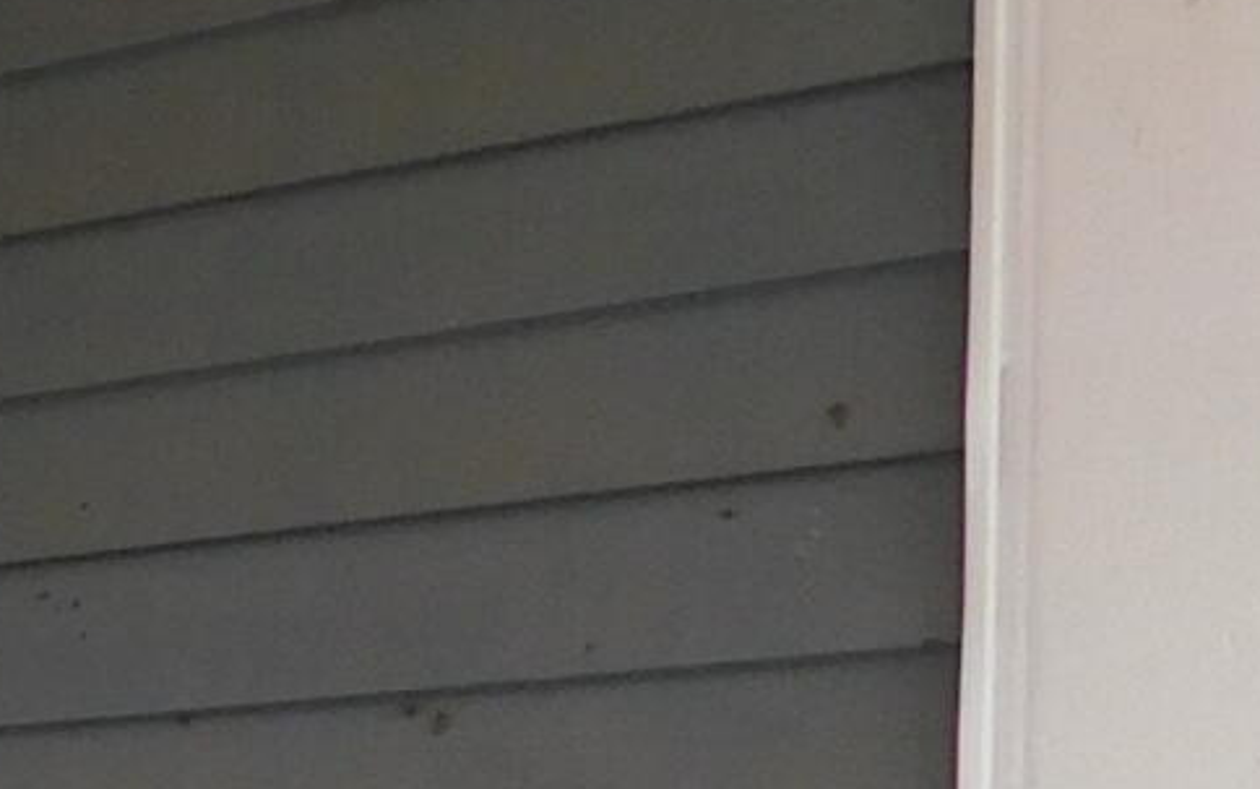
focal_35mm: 151
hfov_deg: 11.4
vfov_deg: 8.4
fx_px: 5188
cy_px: 1307
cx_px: -1799
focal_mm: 4
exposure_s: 1/125
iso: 125
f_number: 3
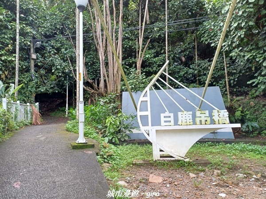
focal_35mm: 25
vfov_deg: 54.9
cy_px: 100
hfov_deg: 69.4
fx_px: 192
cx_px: 133
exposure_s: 1/59
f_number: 1.8
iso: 64
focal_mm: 4.6
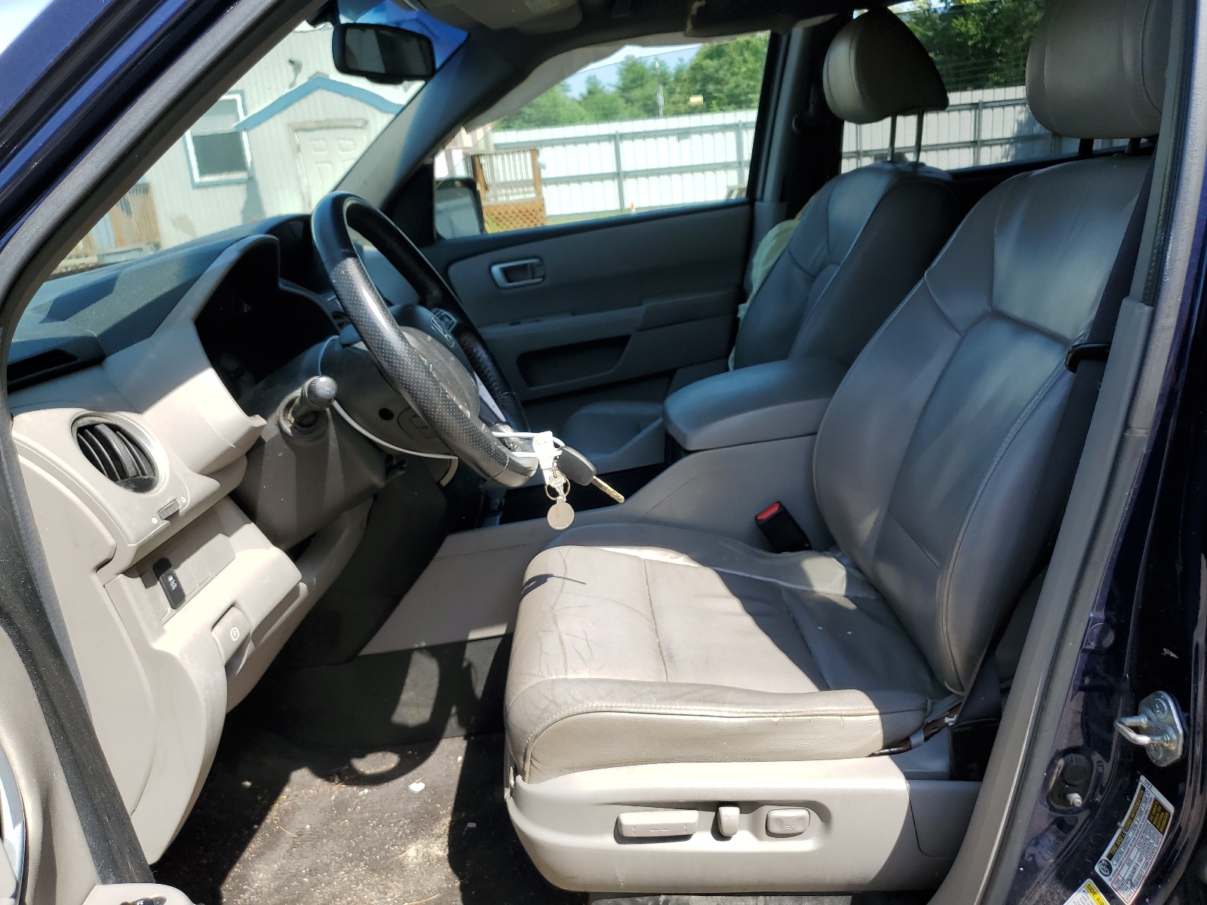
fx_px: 907
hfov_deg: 67.3
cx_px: 604
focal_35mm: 26
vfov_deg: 53.1
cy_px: 452
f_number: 1.5
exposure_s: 1/1250
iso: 50
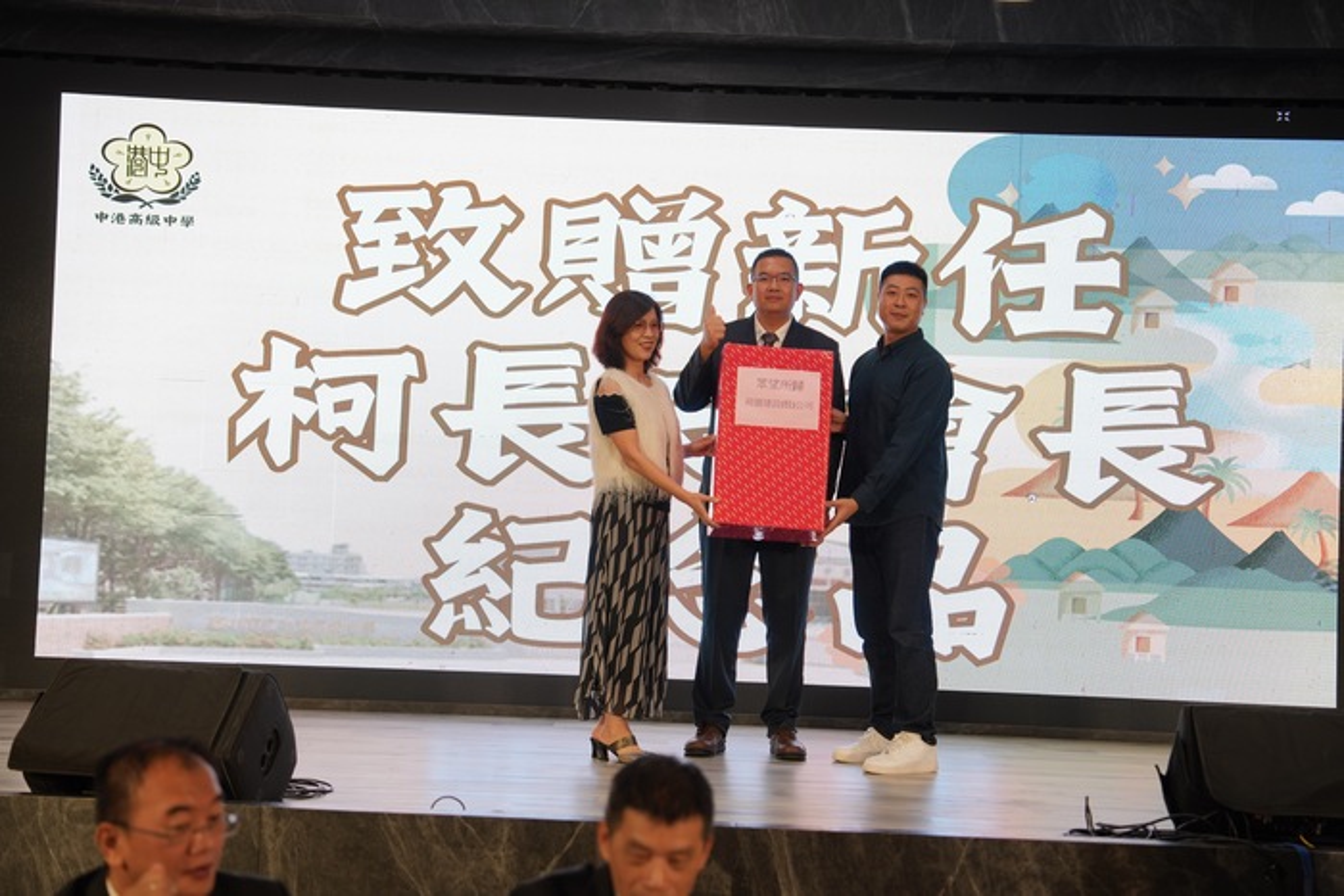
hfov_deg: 36.9
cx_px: 672
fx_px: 2016
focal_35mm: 54
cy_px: 448
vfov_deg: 25.1
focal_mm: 54
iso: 250
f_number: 3.2
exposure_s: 1/100
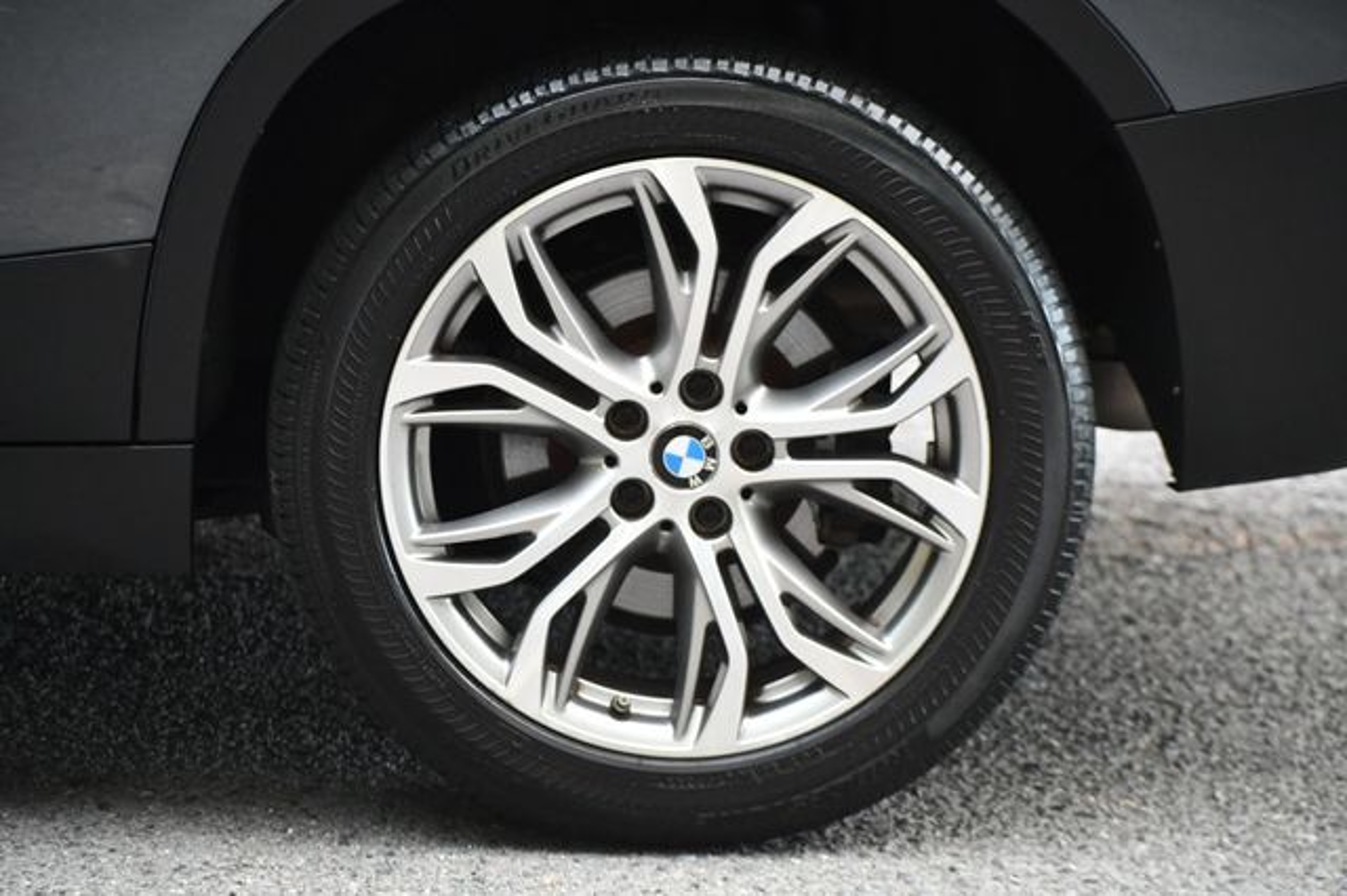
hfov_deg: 11.2
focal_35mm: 183
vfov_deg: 7.5
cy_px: 448
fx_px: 6843
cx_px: 674
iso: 2200
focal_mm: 122
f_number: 4.8
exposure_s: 1/125
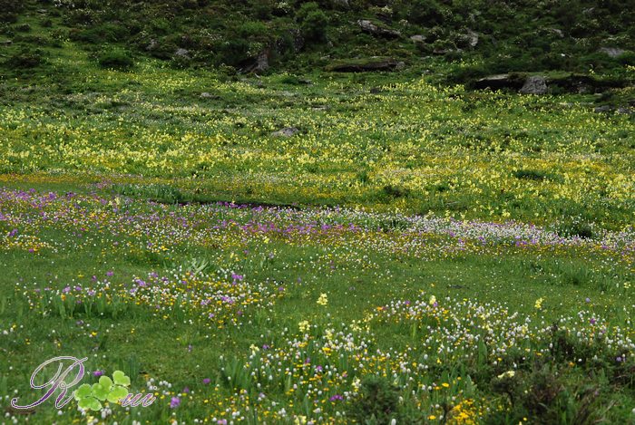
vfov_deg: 13.1
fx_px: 1855
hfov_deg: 19.4
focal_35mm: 105
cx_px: 318
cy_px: 212
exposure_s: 1/350
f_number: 8
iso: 800
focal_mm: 70
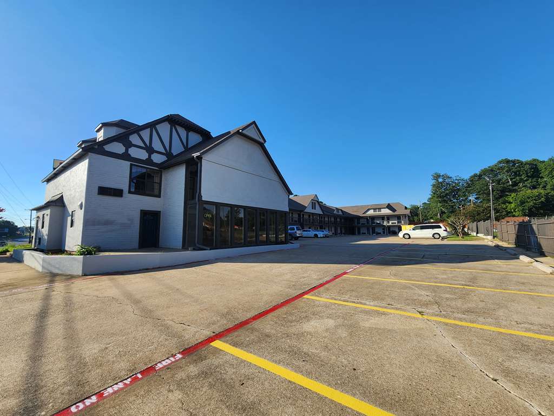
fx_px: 208
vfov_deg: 89.9
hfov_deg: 106.2
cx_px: 277
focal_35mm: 13
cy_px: 208
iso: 50
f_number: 2.2
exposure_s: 1/1293
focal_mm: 2.2
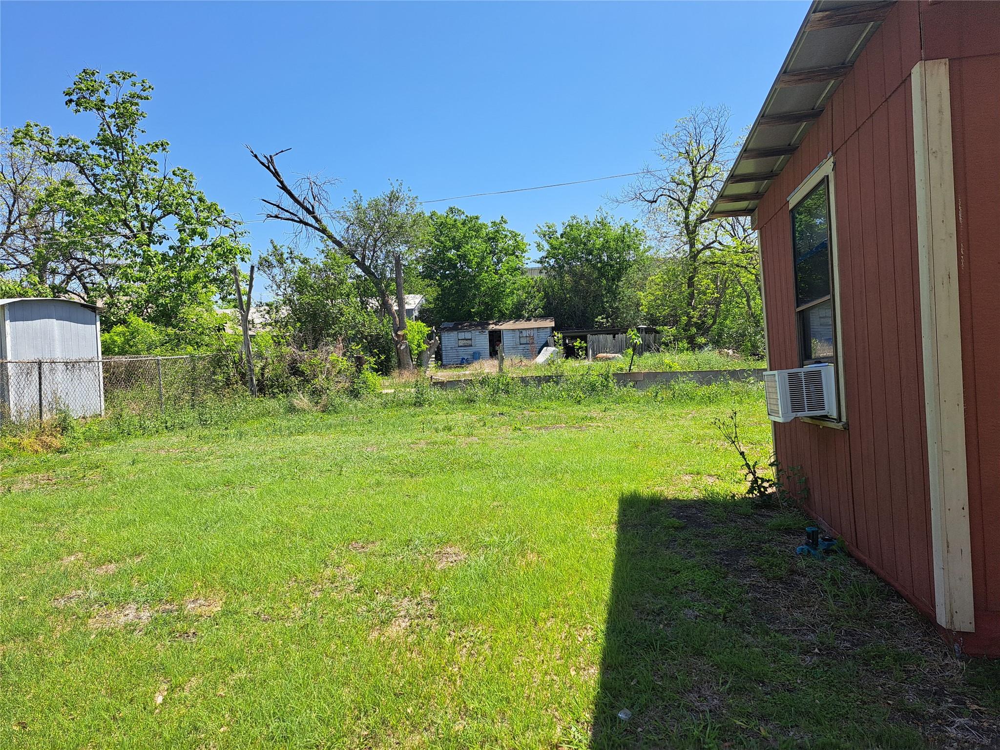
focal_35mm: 24
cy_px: 375
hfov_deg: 71.6
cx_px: 500
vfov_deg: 56.8
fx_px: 693
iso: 50
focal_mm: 5.23
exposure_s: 1/1560
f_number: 1.8
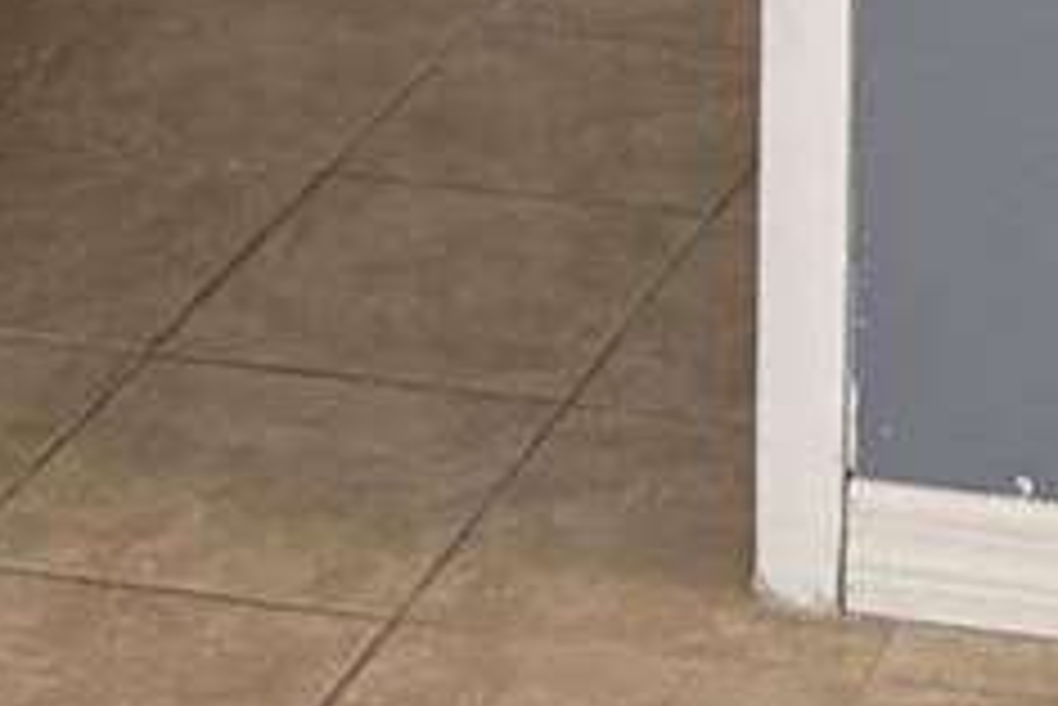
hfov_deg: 11.9
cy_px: -1430
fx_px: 4999
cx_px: 1202
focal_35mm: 170
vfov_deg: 7.2
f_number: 1.78
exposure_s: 1/121
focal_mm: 6.76
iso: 160
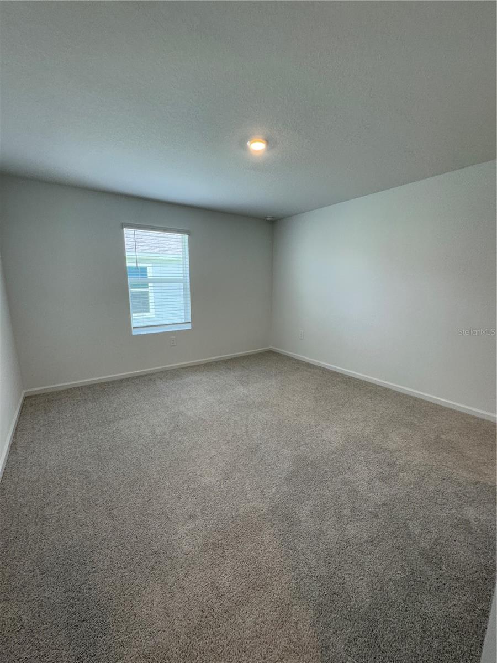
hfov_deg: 85.7
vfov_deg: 102.1
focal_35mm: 14
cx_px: 248
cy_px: 332
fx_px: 268
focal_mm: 2.22
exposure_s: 1/120
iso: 160
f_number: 2.2
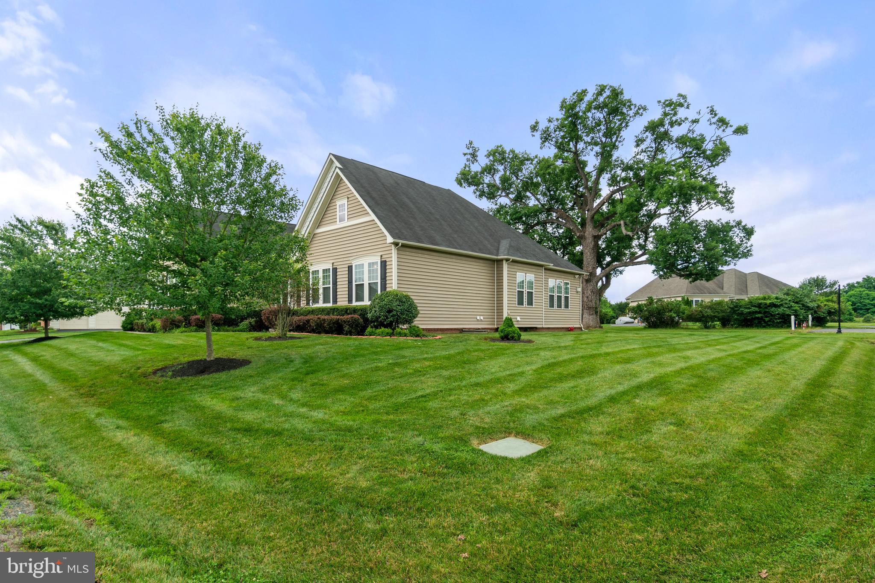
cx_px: 438
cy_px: 292
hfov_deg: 90.0
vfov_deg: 67.4
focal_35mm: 18
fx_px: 438
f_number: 8
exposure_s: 1/100
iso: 100
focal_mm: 12
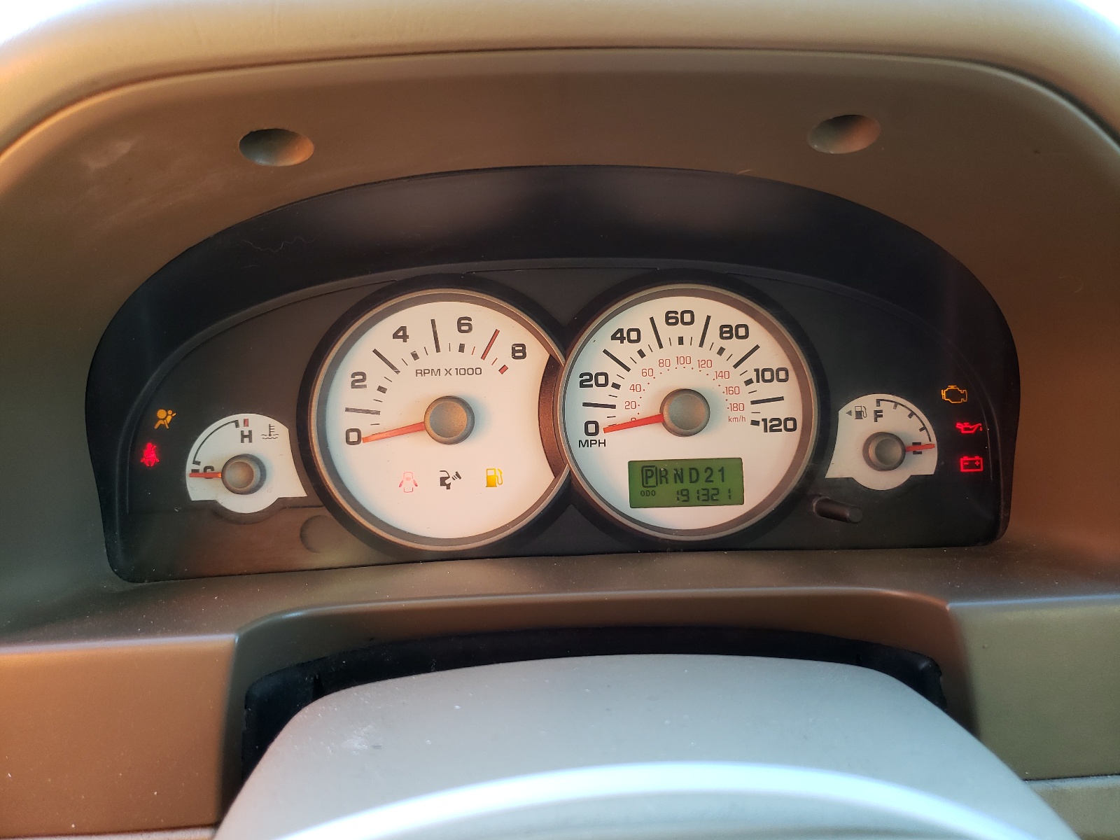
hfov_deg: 67.3
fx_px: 841
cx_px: 560
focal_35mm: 26
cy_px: 420
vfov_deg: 53.1
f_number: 1.5
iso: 72
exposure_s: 1/50
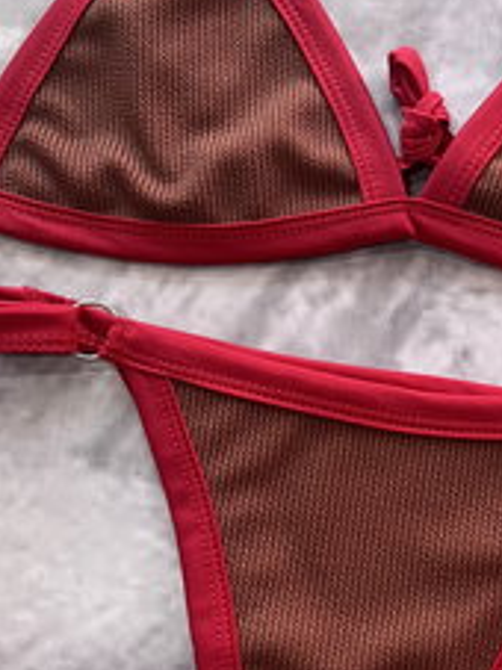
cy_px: 341
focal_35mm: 61
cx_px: 399
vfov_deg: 31.7
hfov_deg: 23.7
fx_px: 1181
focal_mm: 5.1
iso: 125
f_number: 1.6
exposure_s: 1/93
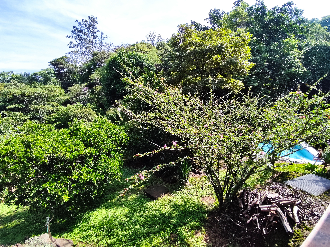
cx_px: 165
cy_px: 124
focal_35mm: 15
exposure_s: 1/894
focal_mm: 1.6
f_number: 2.2
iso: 50
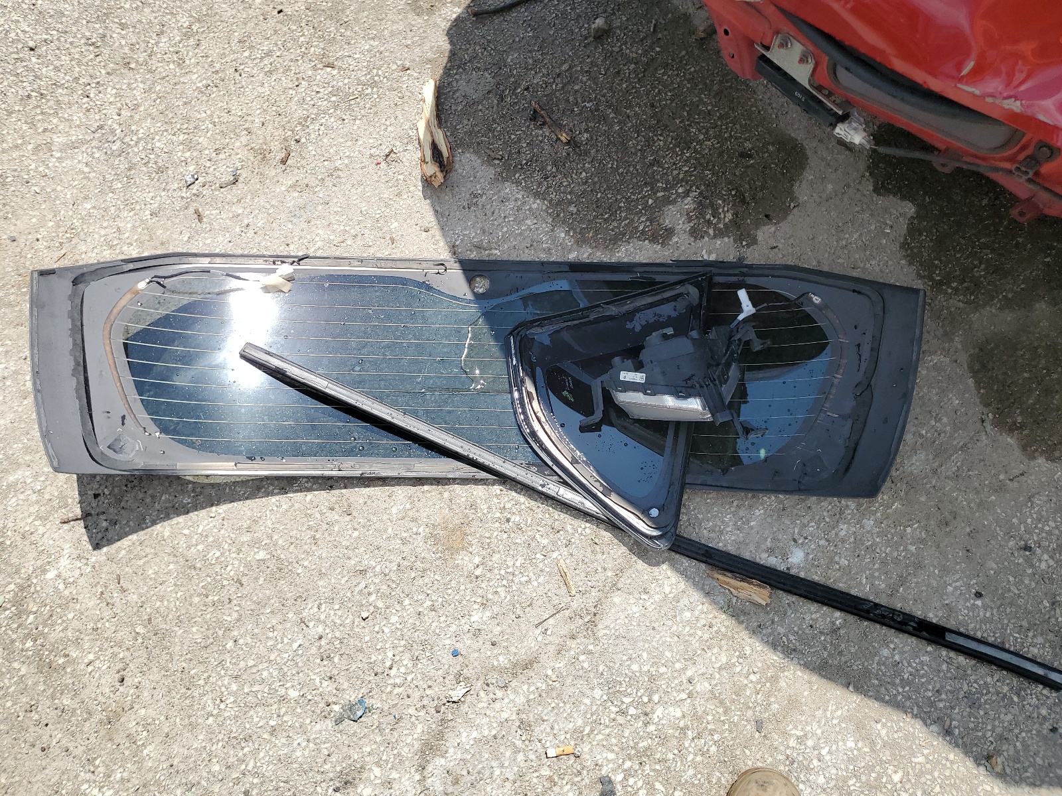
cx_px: 531
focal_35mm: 26
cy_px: 398
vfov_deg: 53.1
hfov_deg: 67.3
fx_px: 798
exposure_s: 1/3333
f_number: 1.5
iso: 50
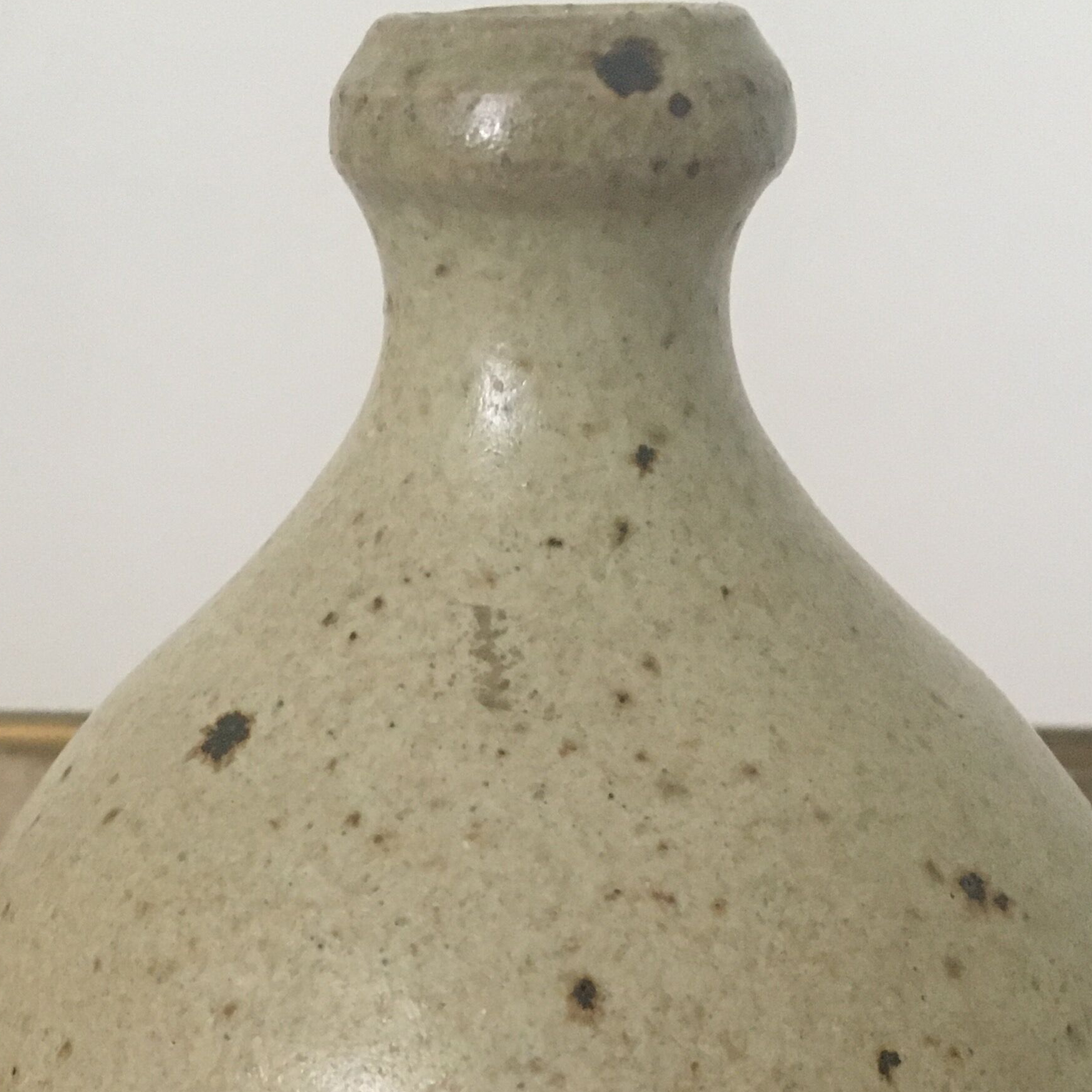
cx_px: 465
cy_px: 1032
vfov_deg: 27.7
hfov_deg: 29.0
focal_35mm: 59
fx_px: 2106
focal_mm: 4.15
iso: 200
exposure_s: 1/17
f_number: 2.2
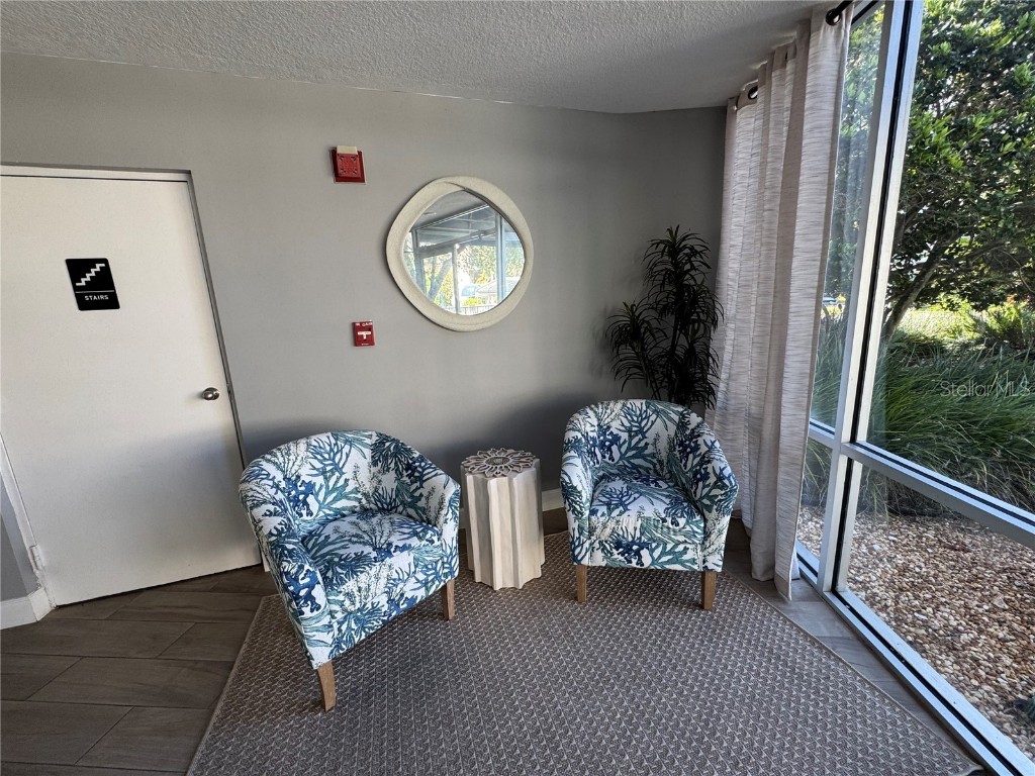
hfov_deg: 102.1
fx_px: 419
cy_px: 388
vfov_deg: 85.7
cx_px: 518
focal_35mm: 14
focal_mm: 2.22
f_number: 2.2
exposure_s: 1/99
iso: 64
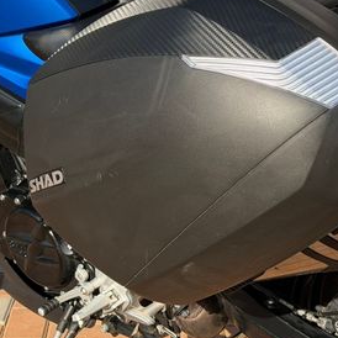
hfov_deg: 17.4
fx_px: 1094
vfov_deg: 17.5
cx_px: 49
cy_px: 79
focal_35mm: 99
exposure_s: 1/2146
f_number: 1.78
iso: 80
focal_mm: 6.76
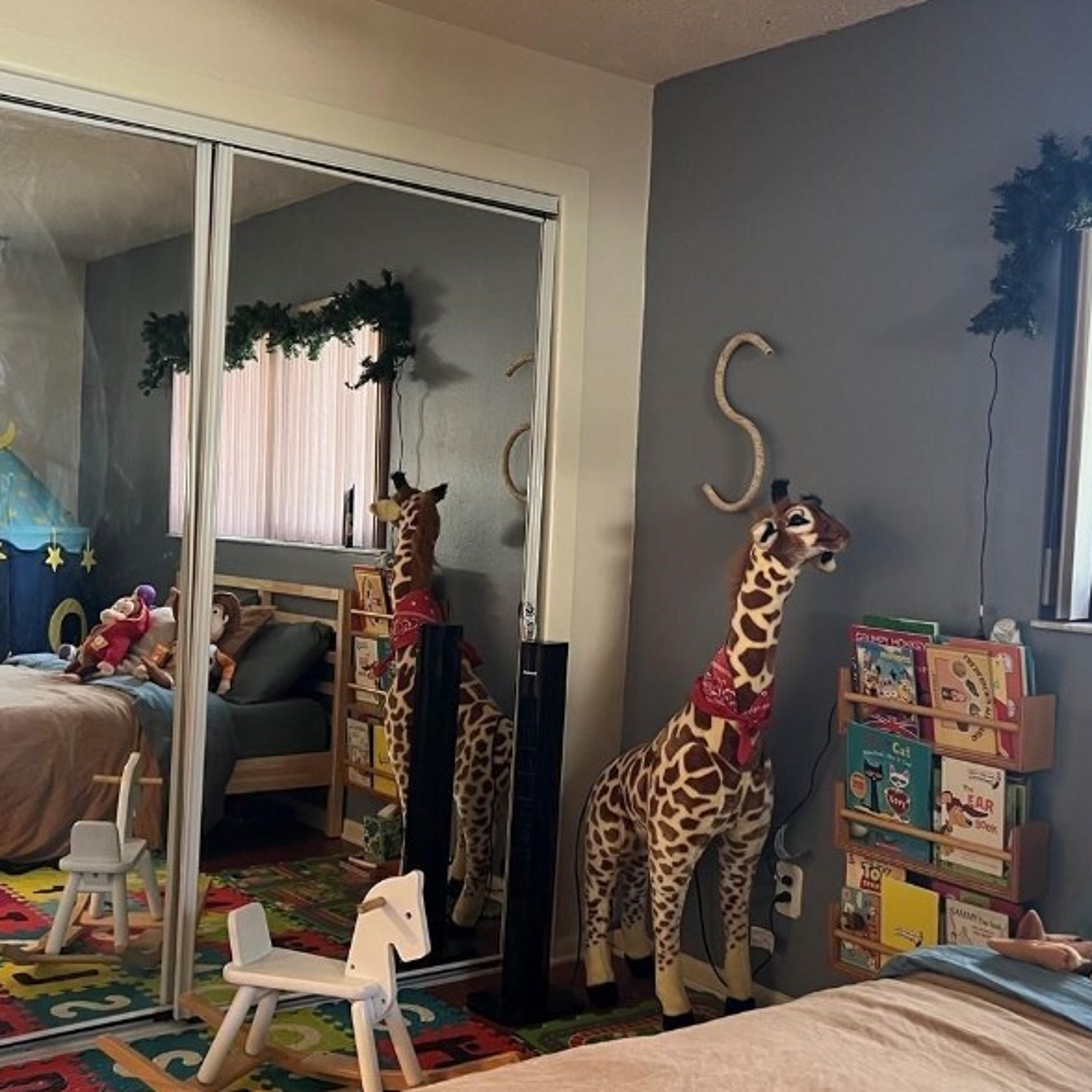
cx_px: 683
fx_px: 1428
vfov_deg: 41.9
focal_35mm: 40
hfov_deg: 41.6
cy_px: 548
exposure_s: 1/60
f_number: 1.5
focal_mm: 5.7
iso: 200
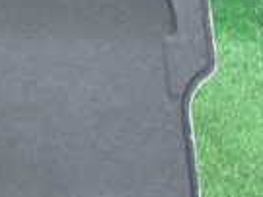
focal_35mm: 111
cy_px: -146
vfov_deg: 12.3
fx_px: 843
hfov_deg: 15.8
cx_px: -173
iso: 200
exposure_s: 1/50
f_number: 2
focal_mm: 4.5
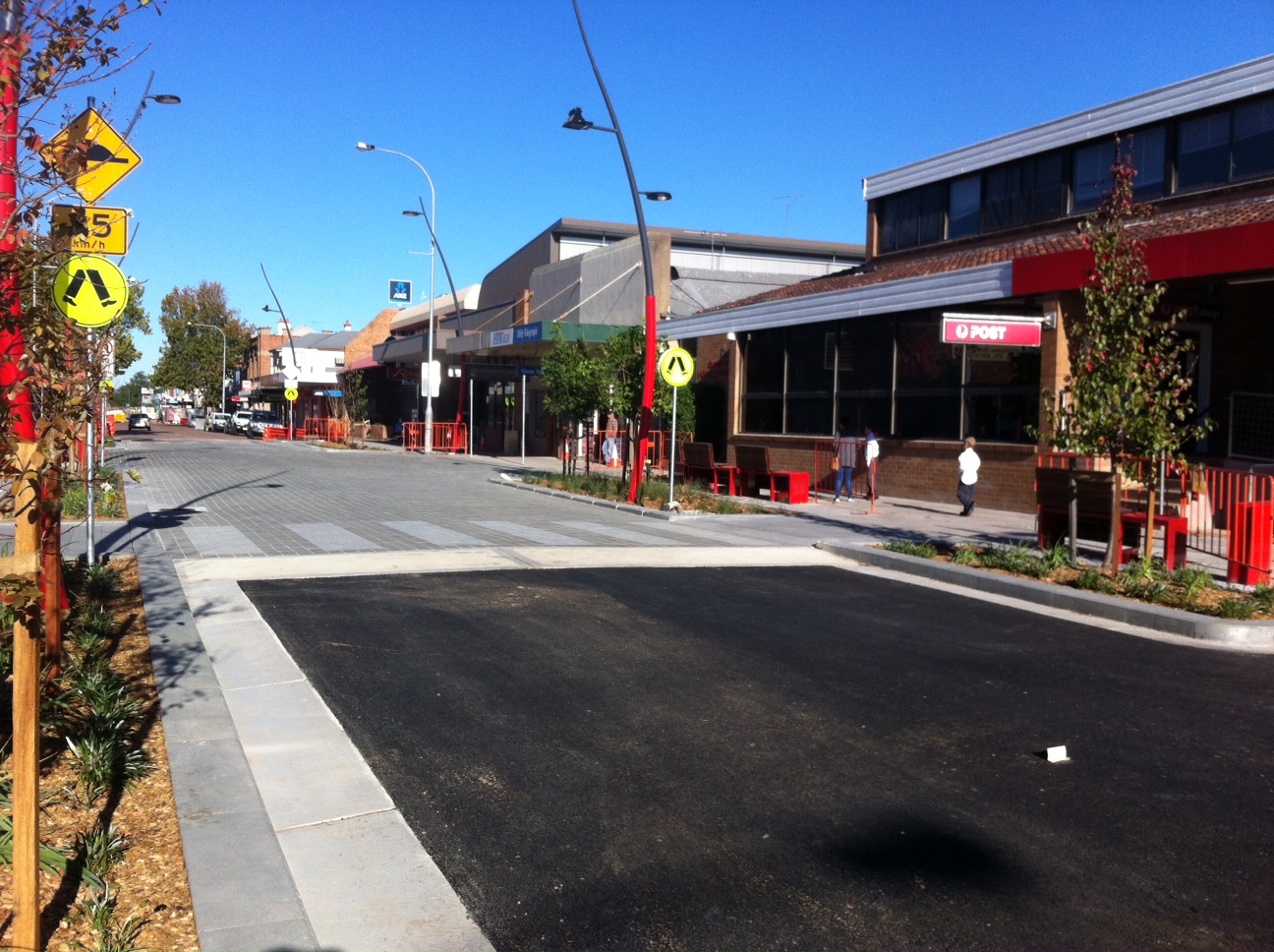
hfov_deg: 52.7
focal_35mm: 35
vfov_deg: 40.6
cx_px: 637
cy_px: 476
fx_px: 1286
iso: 80
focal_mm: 3.85
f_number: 2.8
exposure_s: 1/1257
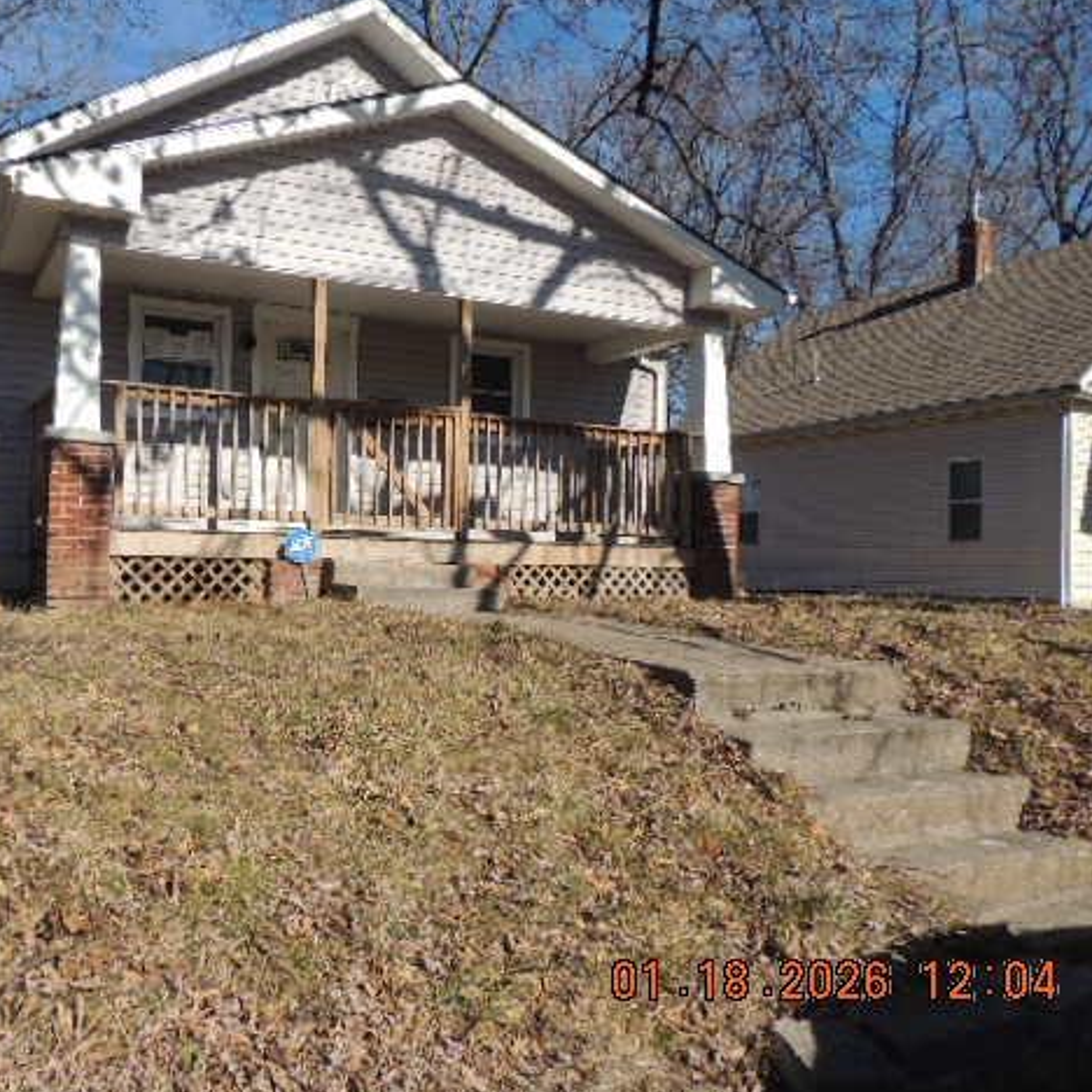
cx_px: 387
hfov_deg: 54.8
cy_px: 548
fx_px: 1035
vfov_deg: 55.6
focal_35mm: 29
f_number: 3.3
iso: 100
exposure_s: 1/1250
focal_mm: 4.3
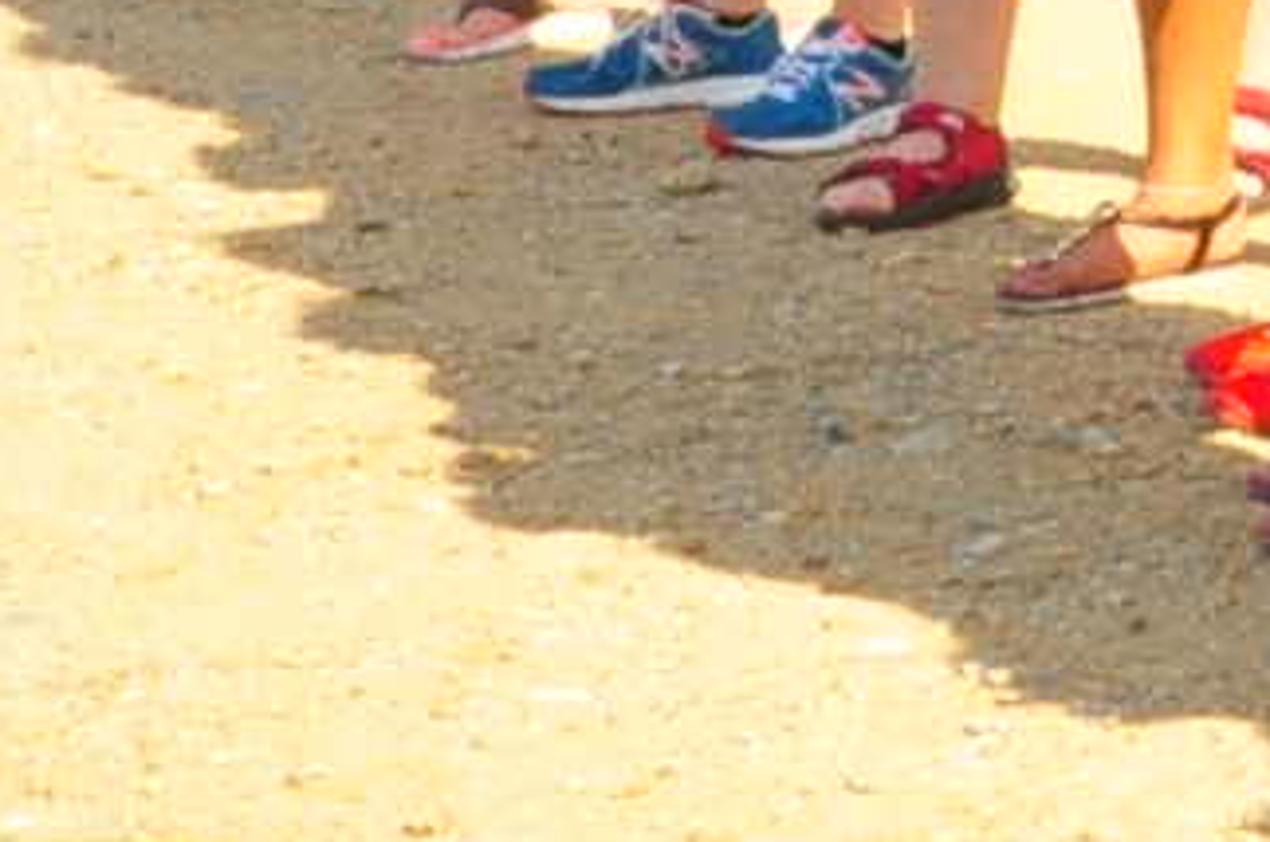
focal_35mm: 259
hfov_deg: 7.2
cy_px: -999
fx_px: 9119
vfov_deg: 5.2
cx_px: 3700
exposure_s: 1/640
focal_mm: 26
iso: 1600
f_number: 13
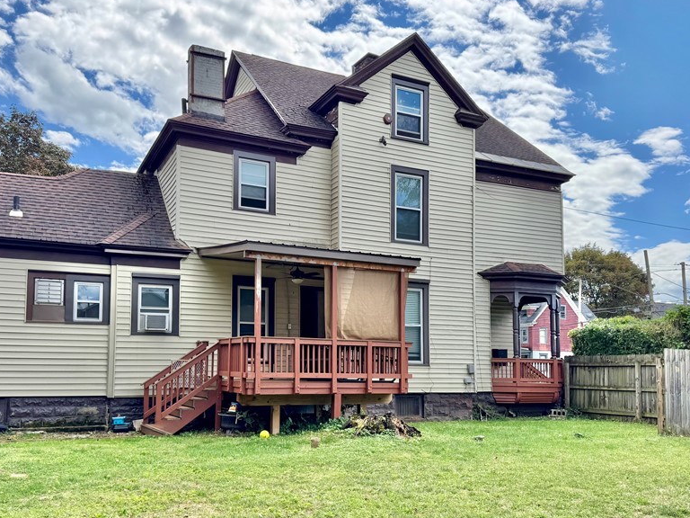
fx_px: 638
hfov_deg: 56.8
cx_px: 332
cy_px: 318
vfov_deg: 43.9
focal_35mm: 32
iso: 80
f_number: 1.78
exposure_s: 1/2415
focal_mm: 6.76
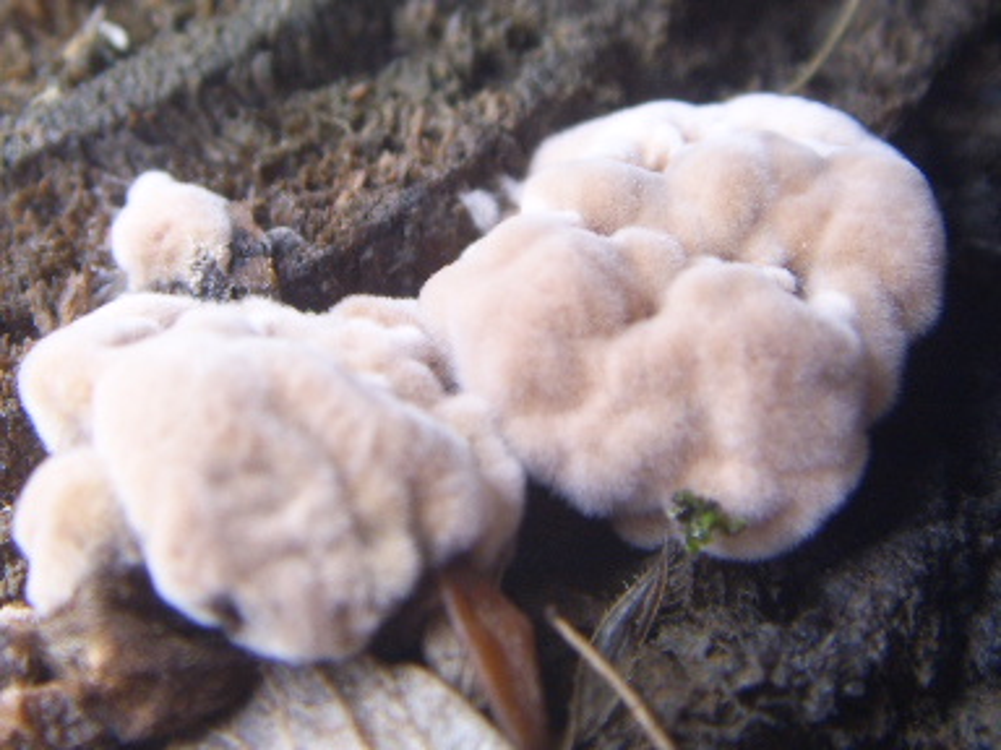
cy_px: 375
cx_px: 500
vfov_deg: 36.8
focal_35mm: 39
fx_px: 1128
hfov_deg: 47.9
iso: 63
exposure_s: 1/8
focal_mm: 6.6
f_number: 3.5
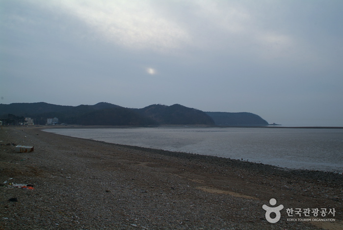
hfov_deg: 61.9
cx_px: 172
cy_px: 115
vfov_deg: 43.7
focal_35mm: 30
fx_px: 286
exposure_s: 1/250
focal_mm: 20
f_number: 8
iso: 200
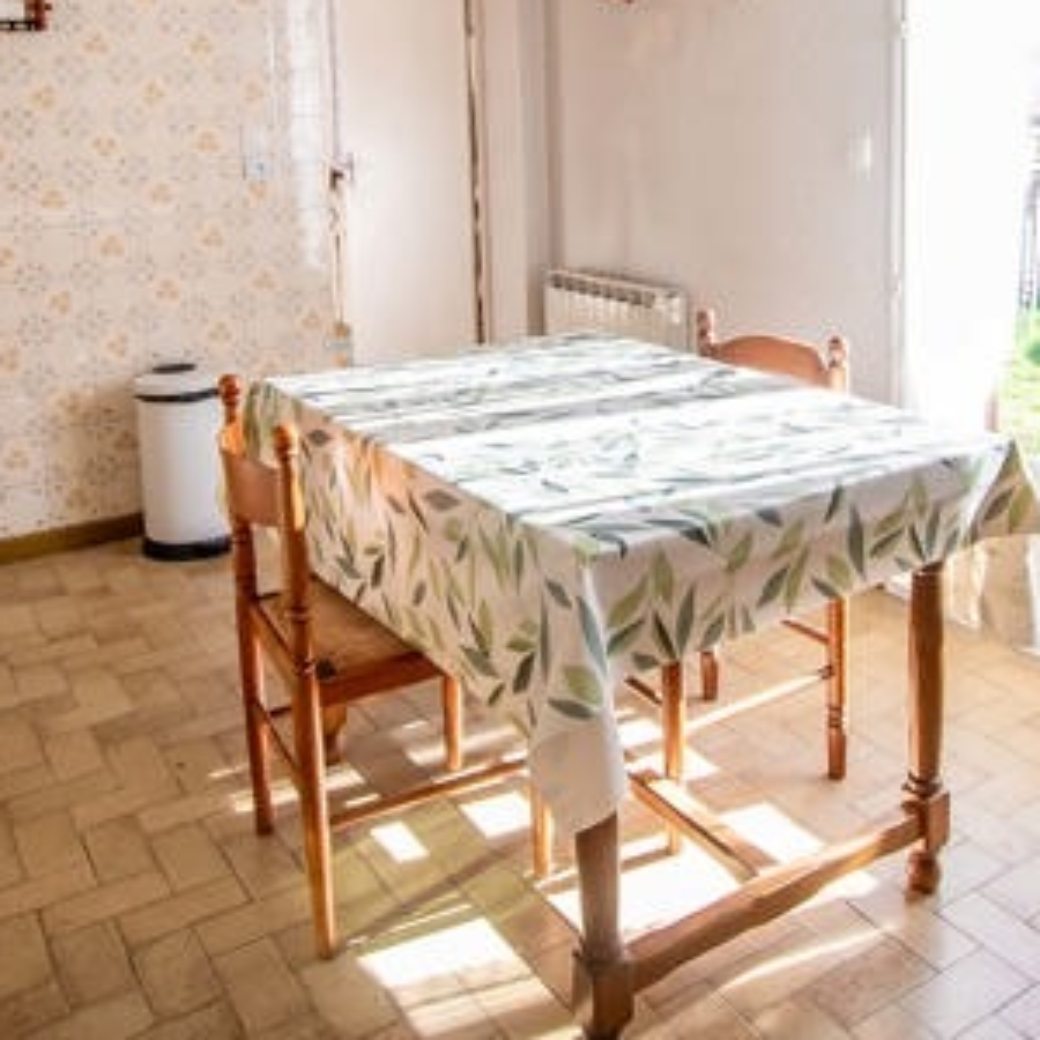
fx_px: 1156
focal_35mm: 34
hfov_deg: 48.2
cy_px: 244
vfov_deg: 46.5
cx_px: 624
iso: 400
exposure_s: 1/125
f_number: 5.6
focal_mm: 10
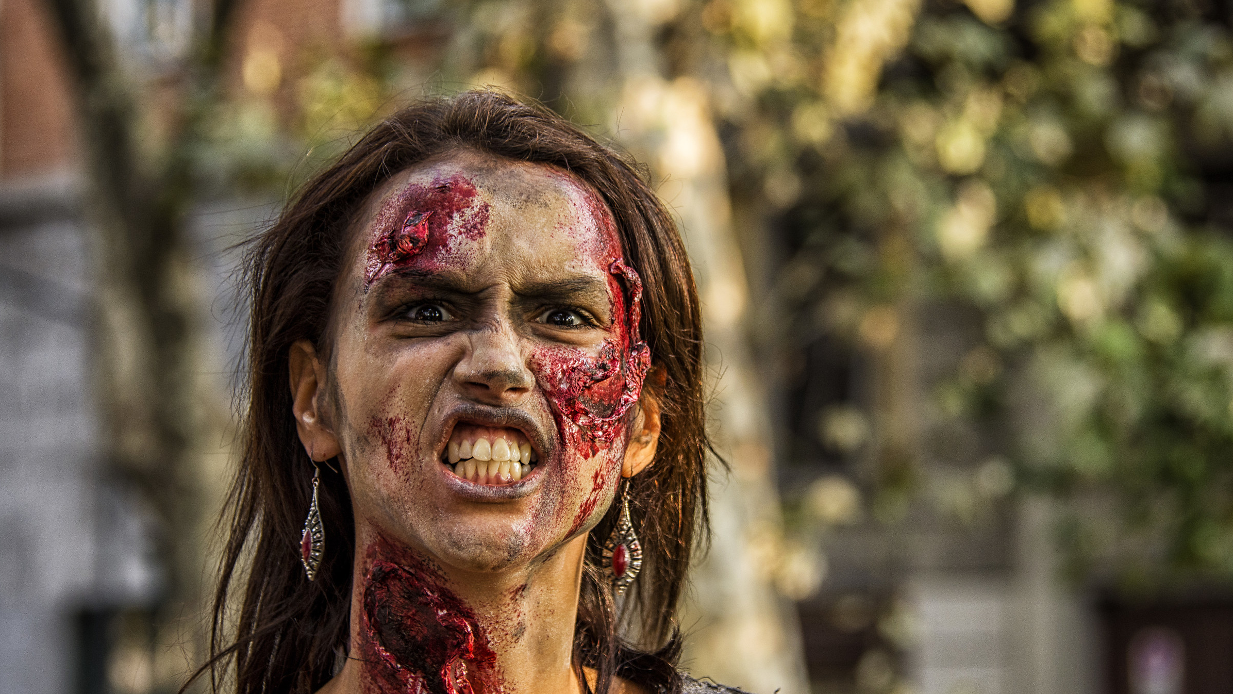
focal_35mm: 166
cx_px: 618
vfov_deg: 7.3
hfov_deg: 13.0
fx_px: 5412
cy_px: 363
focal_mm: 105
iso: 360
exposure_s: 1/200
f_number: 5.6
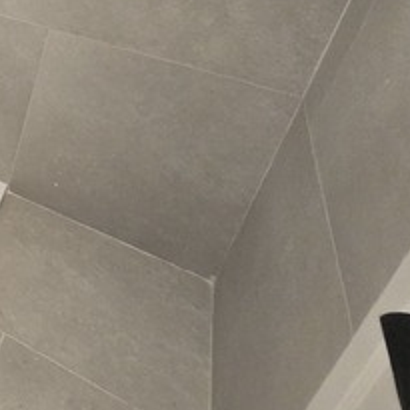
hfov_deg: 22.7
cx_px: -322
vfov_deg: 34.7
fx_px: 563
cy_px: -36
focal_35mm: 42
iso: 160
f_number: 2.2
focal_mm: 1.7
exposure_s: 1/50
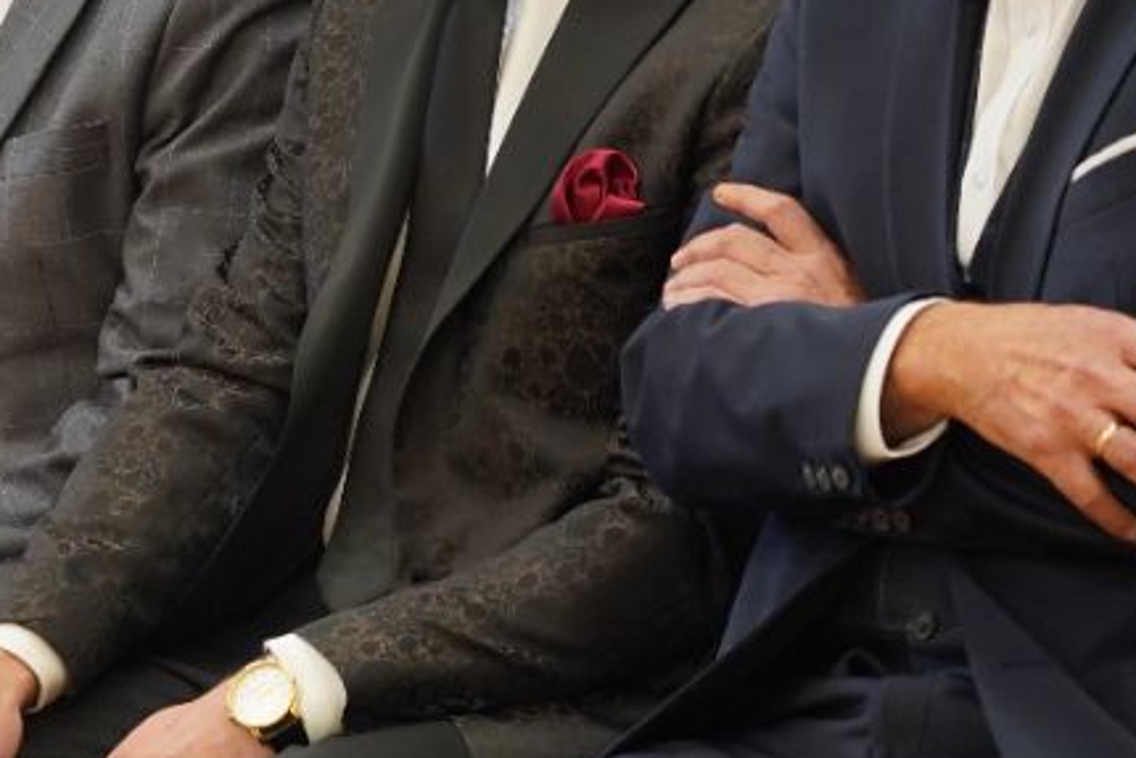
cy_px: 160
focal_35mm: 257
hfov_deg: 8.0
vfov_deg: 5.3
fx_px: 8112
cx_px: 103
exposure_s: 1/125
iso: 1600
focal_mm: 85
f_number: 4
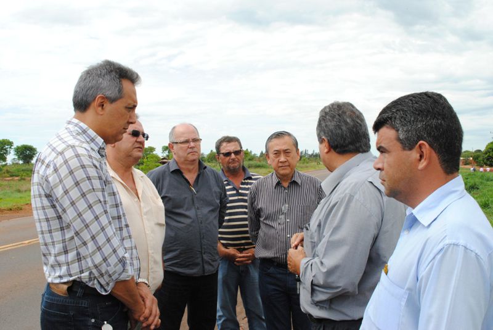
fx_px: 535
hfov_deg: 49.5
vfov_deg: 34.3
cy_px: 165
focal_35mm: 39
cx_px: 246
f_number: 10
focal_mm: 26
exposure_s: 1/400
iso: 800
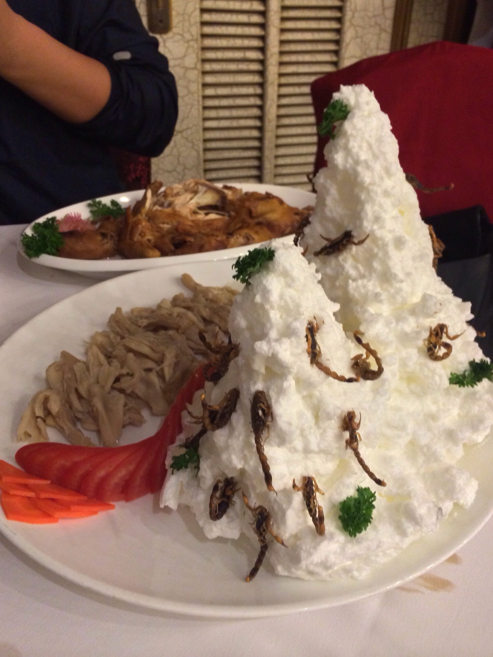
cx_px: 243
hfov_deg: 44.2
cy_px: 308
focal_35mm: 32
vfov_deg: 56.8
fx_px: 608
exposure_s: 1/20
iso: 320
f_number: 2.2
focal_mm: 4.12
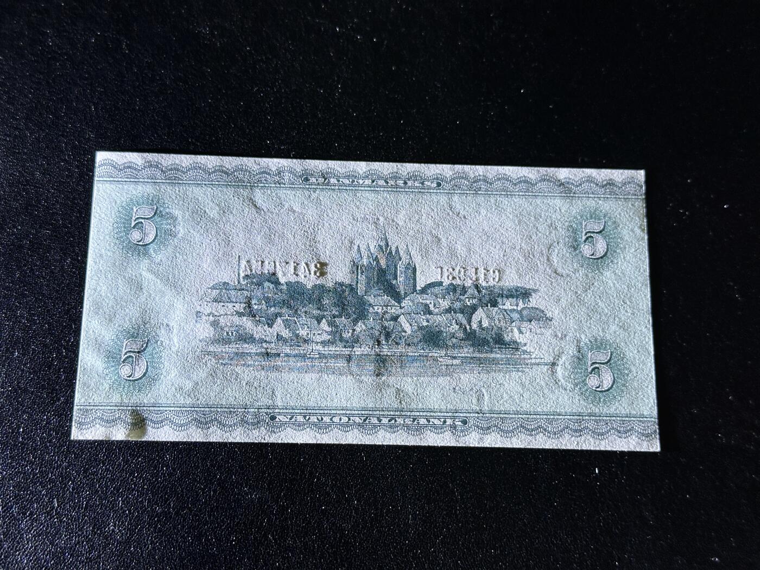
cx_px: 380
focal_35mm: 48
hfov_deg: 39.7
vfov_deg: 30.3
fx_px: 1054
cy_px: 285
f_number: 1.78
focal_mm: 6.86
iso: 100
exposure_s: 1/60
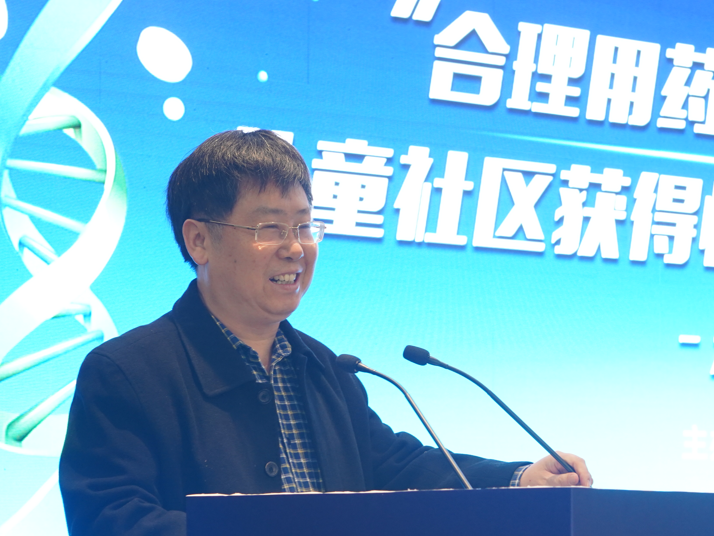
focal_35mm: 95
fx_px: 1959
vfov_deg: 15.5
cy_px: 396
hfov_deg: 20.6
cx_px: 475
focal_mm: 54
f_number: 7.1
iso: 1600
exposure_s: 1/40
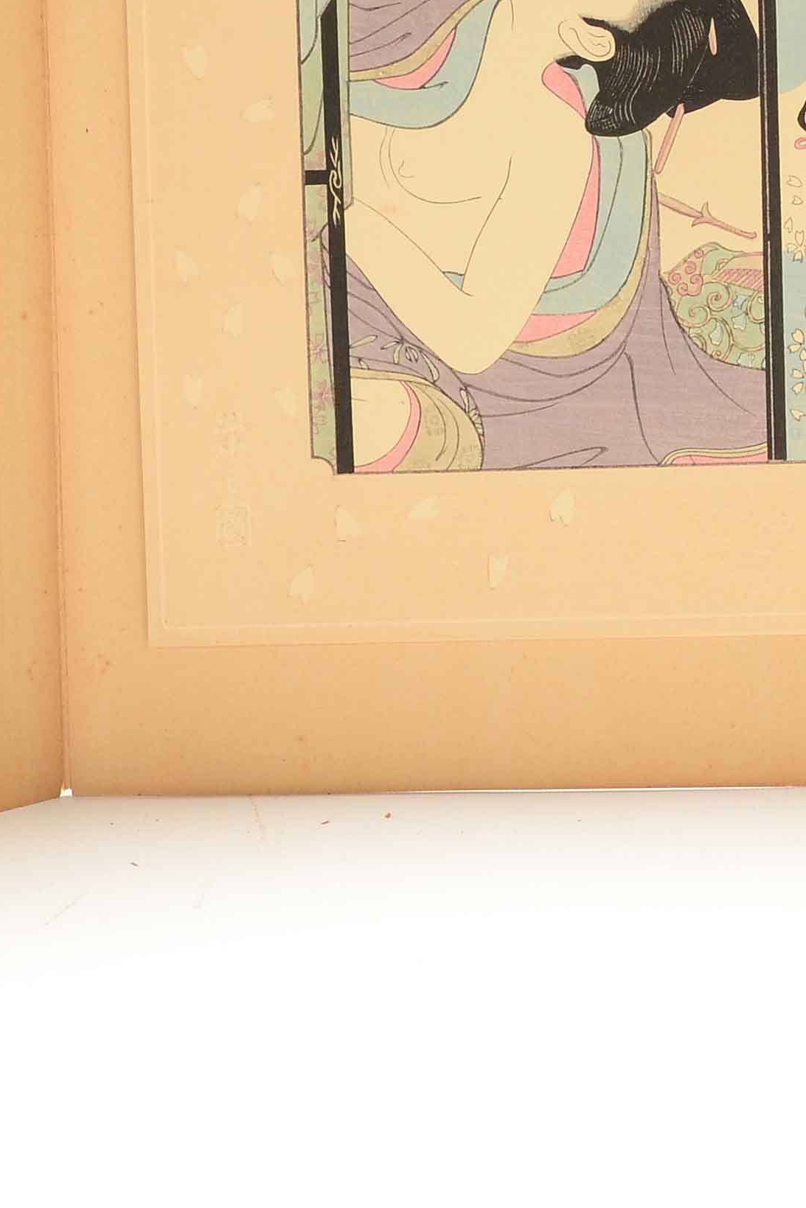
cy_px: 169
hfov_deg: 10.1
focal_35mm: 135
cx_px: 641
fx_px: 4532
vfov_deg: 15.1
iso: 200
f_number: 9
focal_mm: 30
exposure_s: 1/160
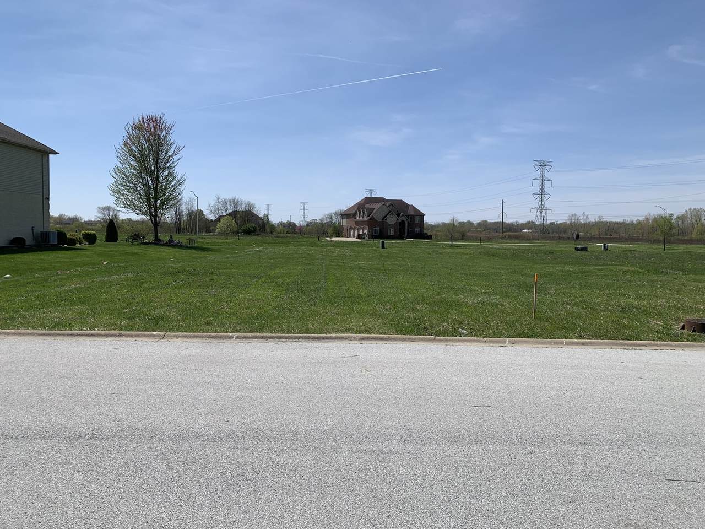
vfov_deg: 53.1
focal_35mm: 26
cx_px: 352
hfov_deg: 67.3
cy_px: 264
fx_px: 530
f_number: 1.8
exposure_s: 1/3937
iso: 25
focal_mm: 4.25
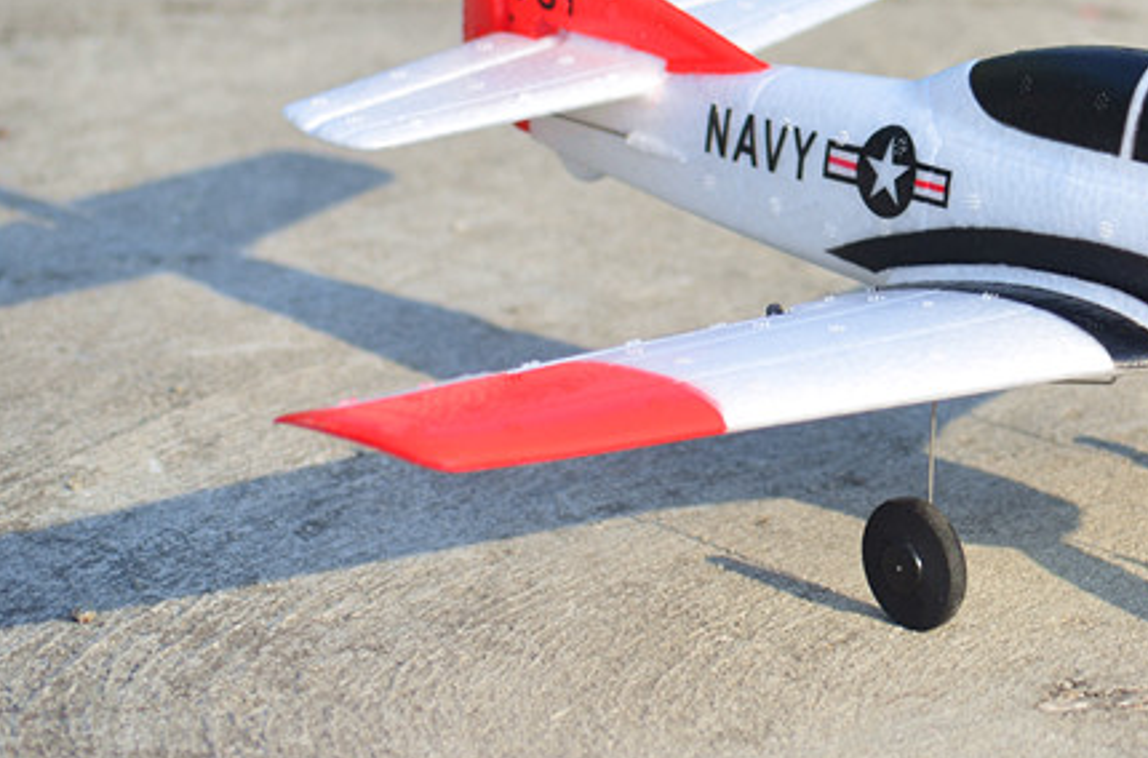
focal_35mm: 279
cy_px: 218
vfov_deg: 4.9
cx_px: 1015
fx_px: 8871
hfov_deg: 7.4
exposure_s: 1/320
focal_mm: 100
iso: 100
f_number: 5.6
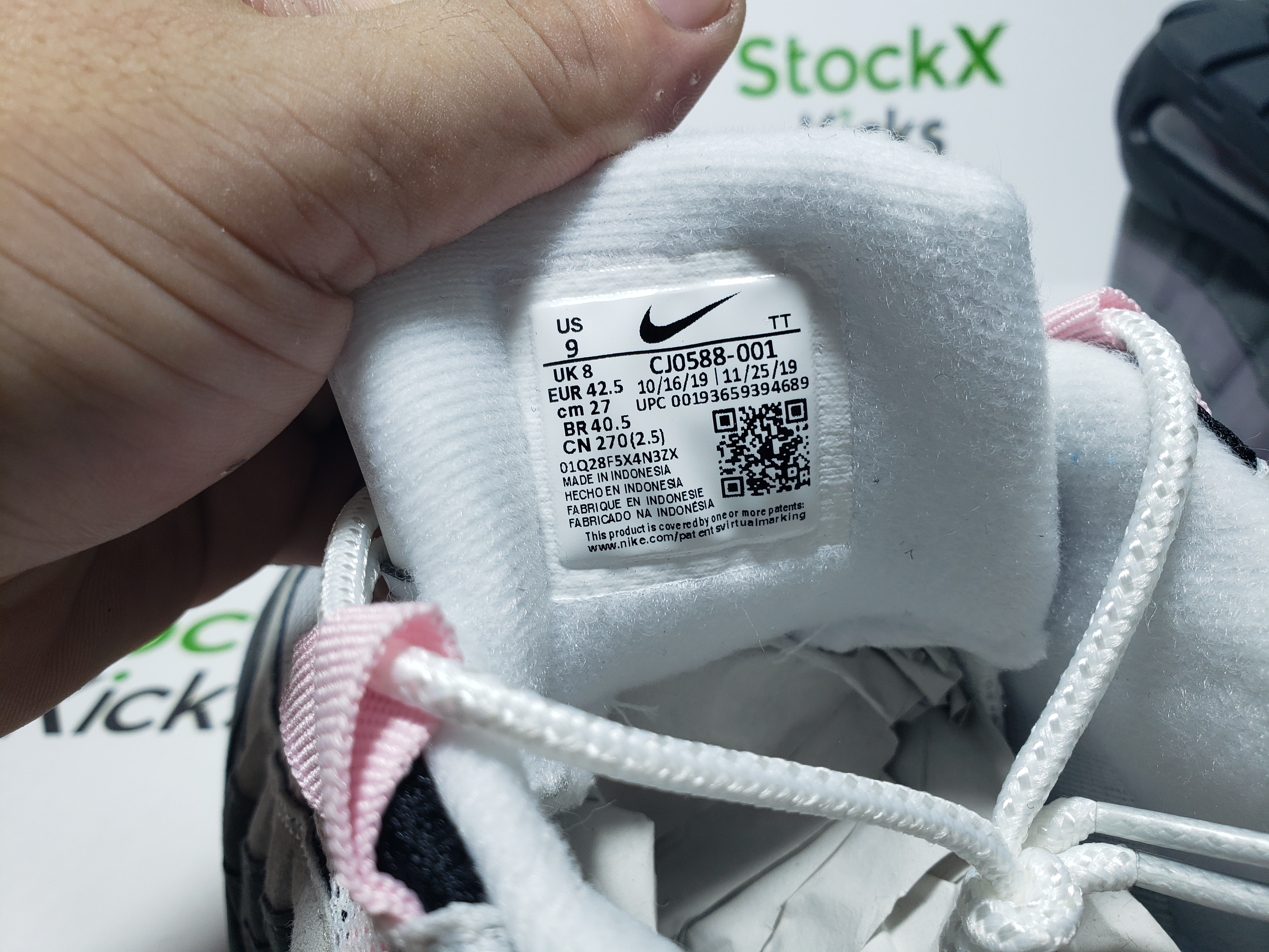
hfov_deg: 67.3
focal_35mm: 26
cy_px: 476
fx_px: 953
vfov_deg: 53.1
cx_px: 634
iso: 50
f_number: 2.4
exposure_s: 1/179
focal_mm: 4.3
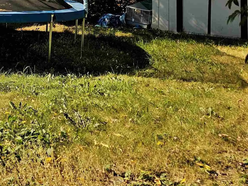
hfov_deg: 27.2
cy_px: -53
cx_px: -57
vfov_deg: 21.5
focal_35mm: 62
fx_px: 444
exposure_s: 1/535
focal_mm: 6.3
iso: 10
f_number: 1.7
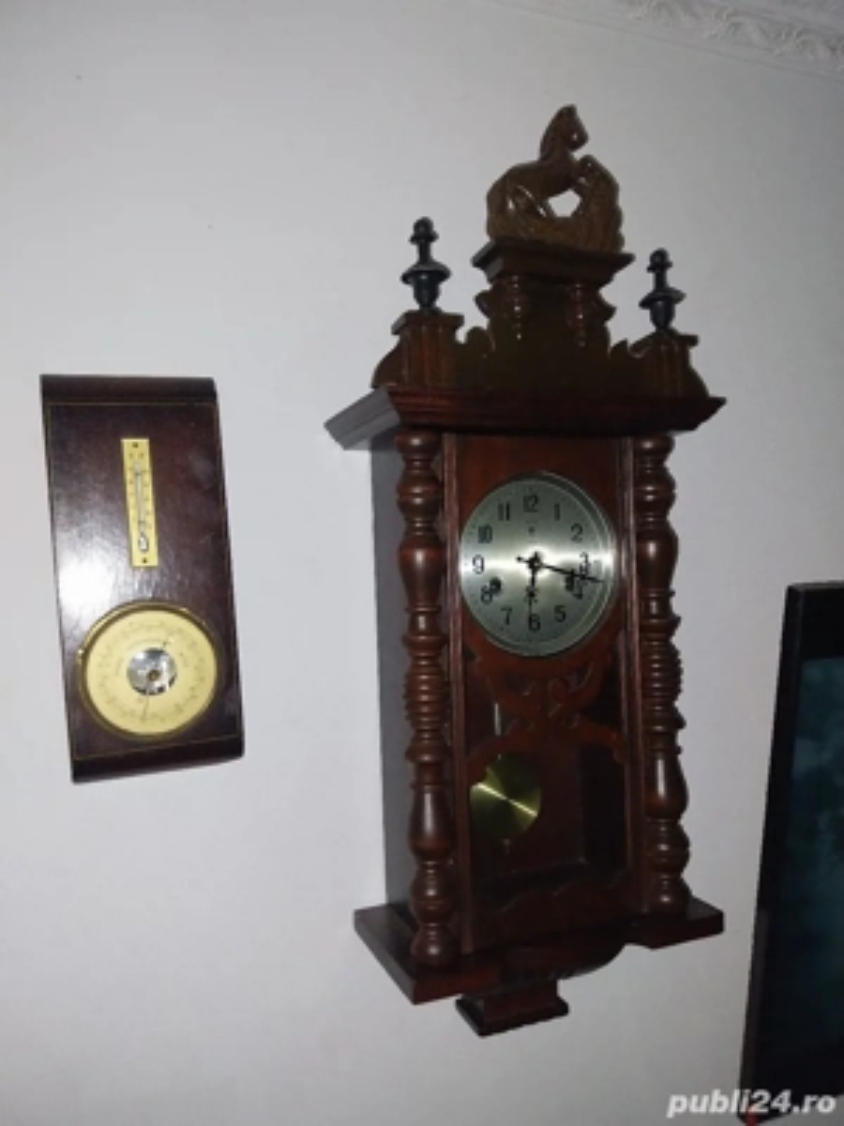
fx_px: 845
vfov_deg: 67.3
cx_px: 422
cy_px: 563
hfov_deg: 53.1
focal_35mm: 26
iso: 200
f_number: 1.8
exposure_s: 1/50
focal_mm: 4
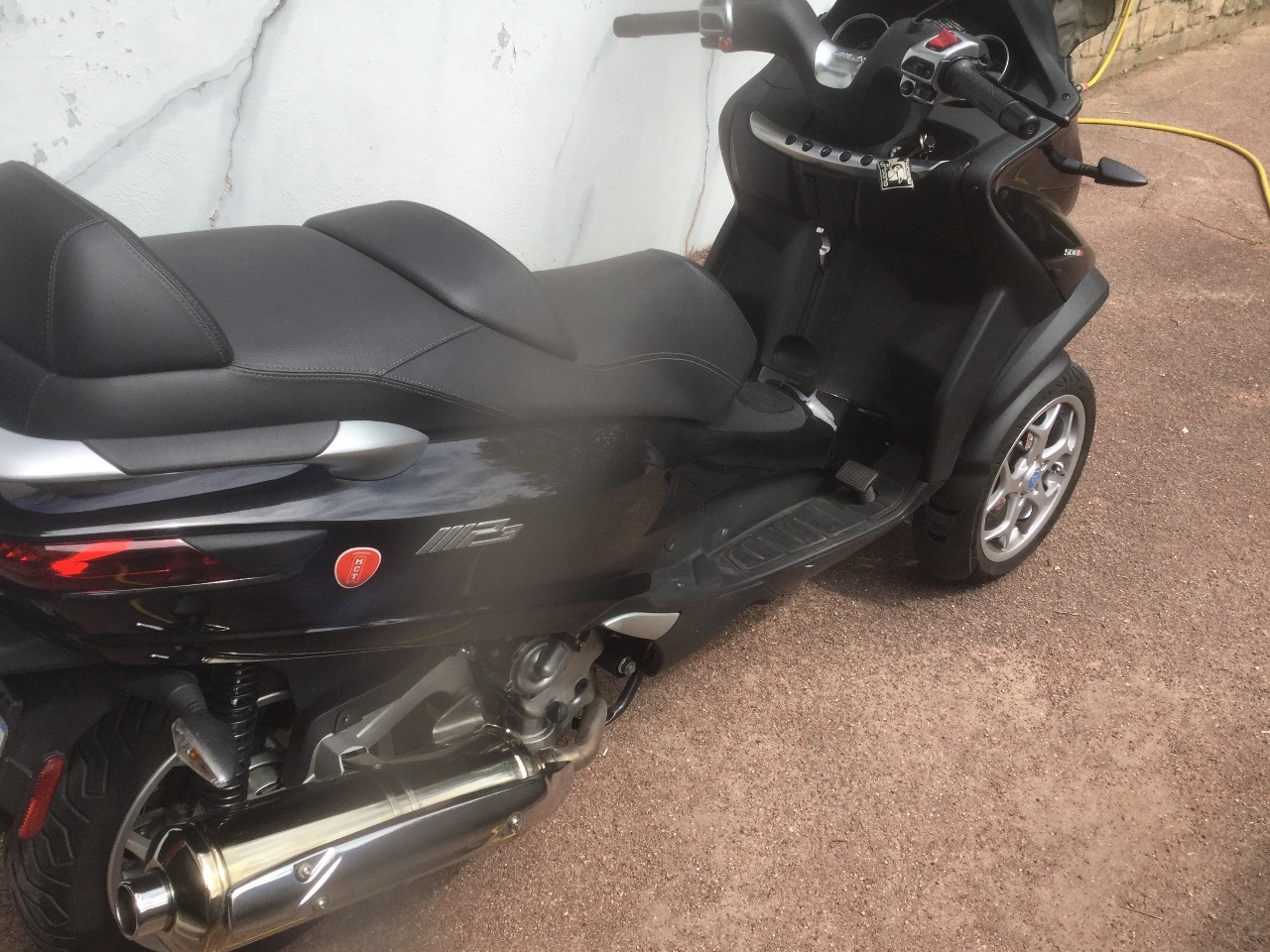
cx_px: 635
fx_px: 1137
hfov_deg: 58.4
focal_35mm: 31
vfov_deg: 45.4
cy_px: 476
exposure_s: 1/815
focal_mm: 3.3
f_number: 2.4
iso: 25
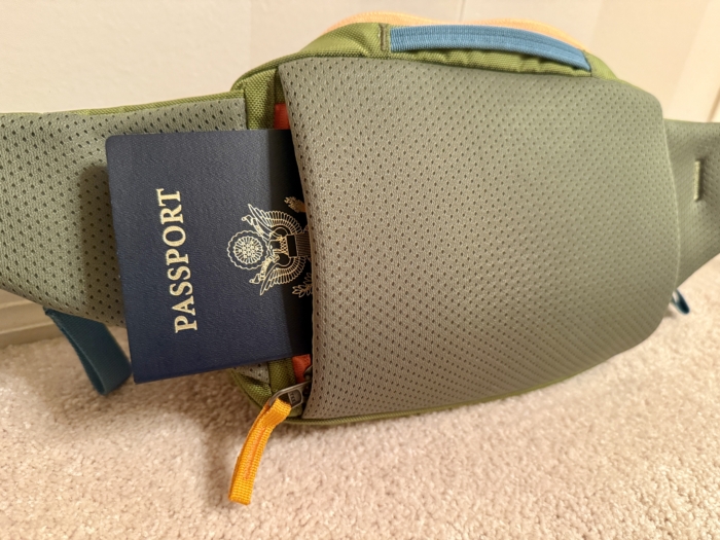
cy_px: 270
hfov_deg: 71.6
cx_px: 360
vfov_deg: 56.8
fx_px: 499
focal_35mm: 24
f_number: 1.78
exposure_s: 1/60
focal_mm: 6.76
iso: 800
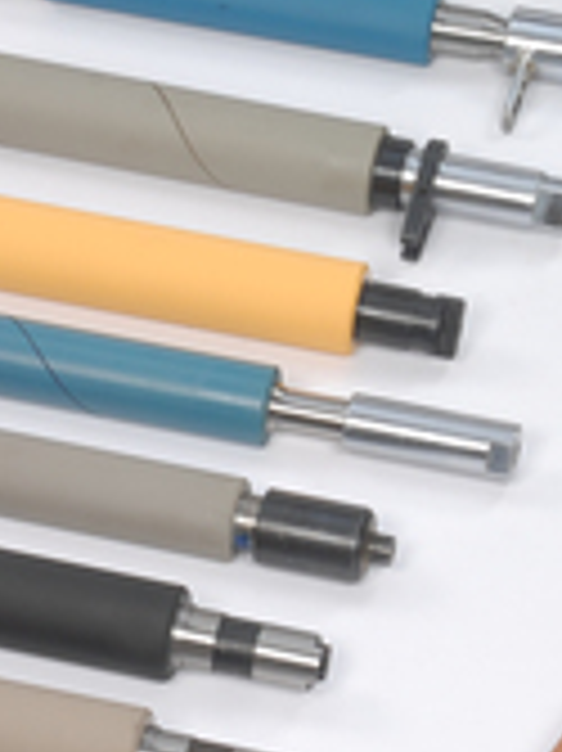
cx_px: 103
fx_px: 5440
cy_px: 435
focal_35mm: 251
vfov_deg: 7.9
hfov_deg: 5.9
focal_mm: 58
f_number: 18
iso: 100
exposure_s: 1/125
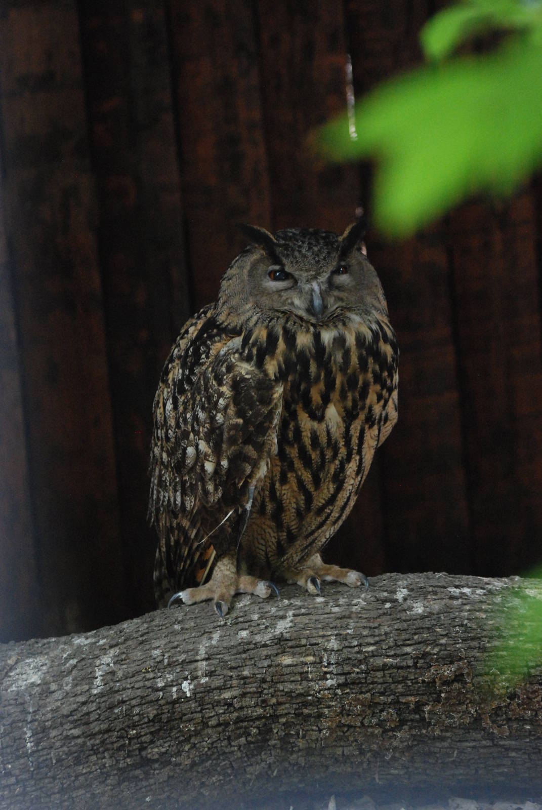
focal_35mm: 202
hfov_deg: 6.8
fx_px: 4560
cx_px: 271
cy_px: 405
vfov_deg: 10.1
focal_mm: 135
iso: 1600
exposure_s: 1/160
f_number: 4.2
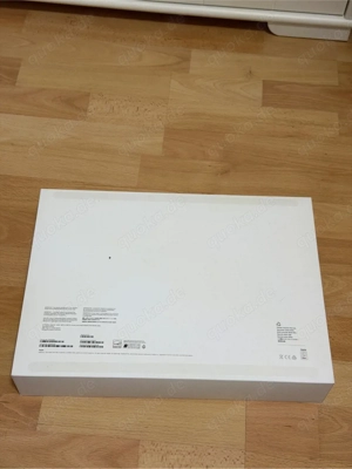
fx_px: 651
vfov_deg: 39.7
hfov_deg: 30.3
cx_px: 176
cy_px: 234
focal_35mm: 48
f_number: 1.78
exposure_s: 1/44
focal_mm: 6.76
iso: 250
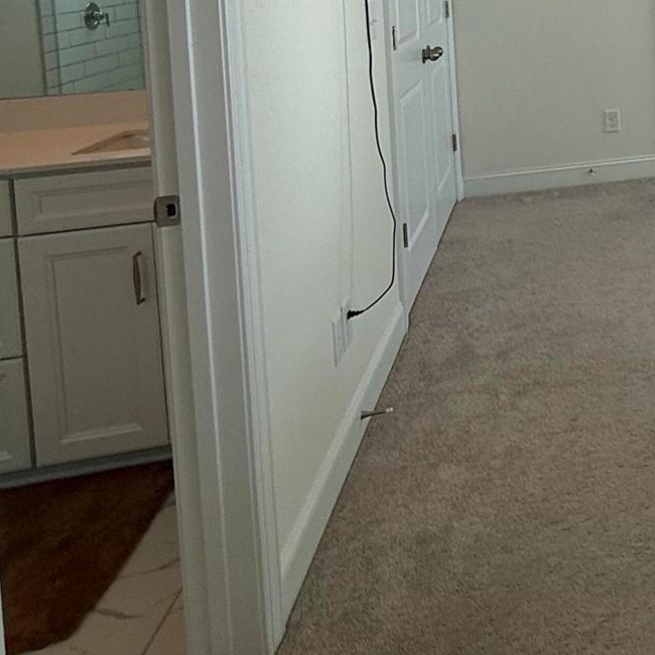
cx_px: 787
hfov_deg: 34.3
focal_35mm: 39
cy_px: -31
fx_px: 835
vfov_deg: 37.3
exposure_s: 1/121
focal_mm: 2.22
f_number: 2.2
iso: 64
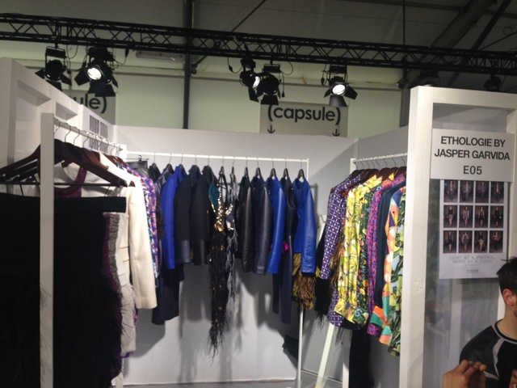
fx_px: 493
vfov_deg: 42.9
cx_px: 258
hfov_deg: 55.4
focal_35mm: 33
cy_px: 194
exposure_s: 1/30
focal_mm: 4.12
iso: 50
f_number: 2.4
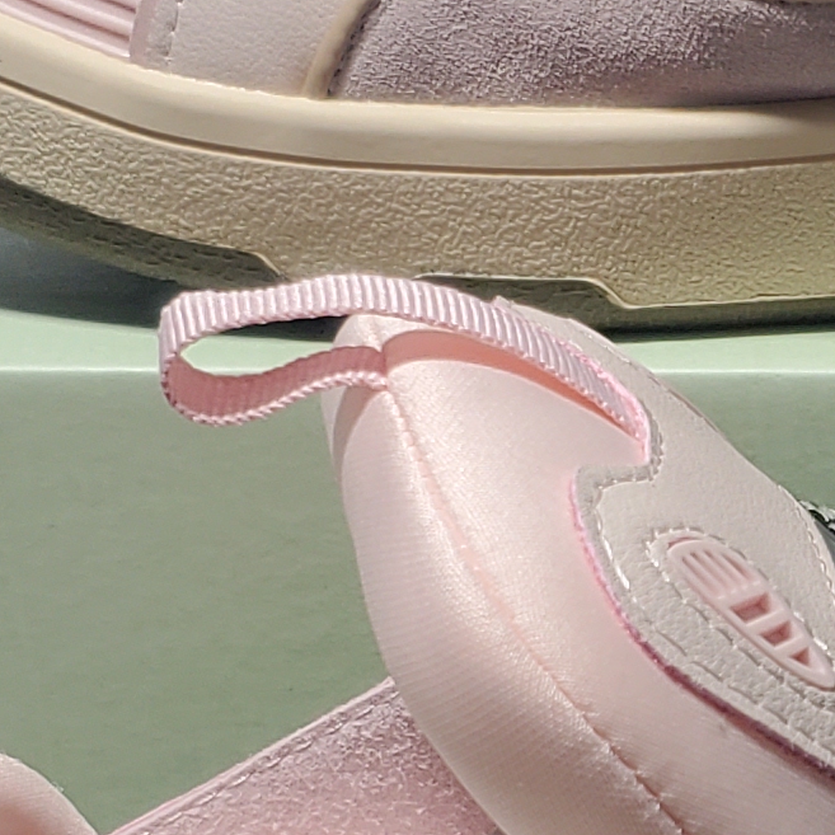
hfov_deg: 11.9
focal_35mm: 141
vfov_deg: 12.3
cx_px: 1209
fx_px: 3848
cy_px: 649
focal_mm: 4.3
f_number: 1.5
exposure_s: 1/495
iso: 50
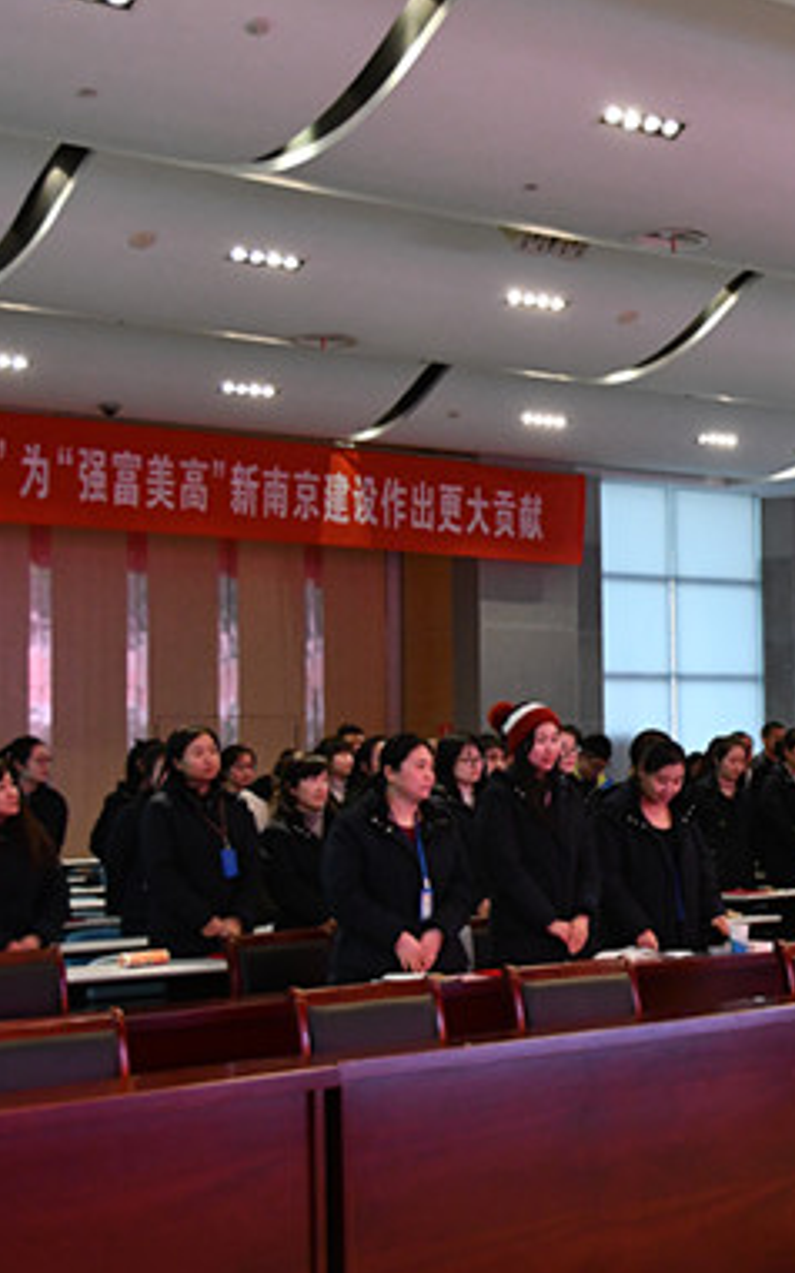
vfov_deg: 33.0
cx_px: 825
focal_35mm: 62
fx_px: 2150
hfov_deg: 20.2
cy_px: 635
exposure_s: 1/125
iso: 2800
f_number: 4
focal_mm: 27
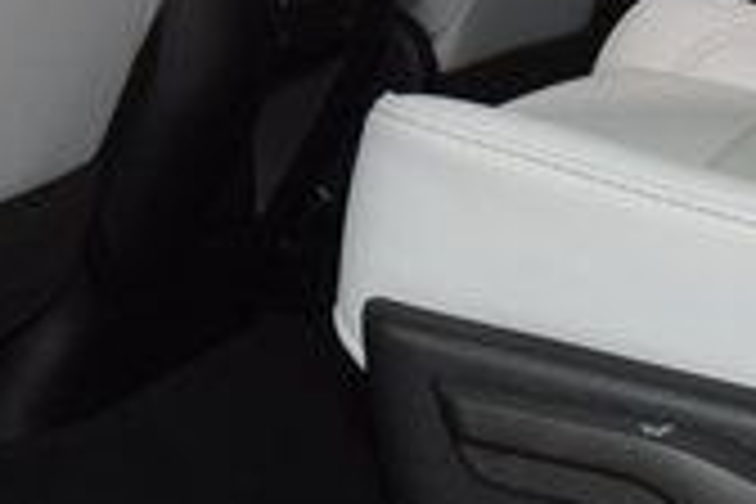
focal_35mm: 103
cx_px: 662
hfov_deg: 19.5
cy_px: 56
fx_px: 2163
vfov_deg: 13.2
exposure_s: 1/60
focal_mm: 18
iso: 1100
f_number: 3.5
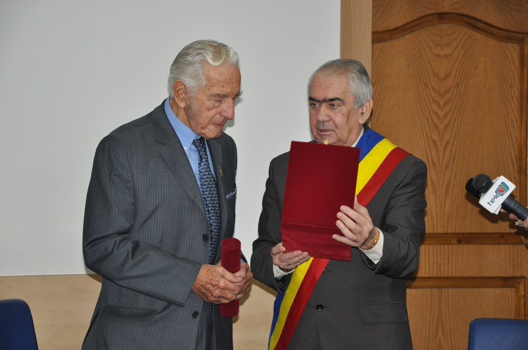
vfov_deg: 12.1
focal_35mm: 112
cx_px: 264
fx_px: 1648
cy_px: 175
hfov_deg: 18.2
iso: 800
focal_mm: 75
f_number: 5.3
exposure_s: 1/60
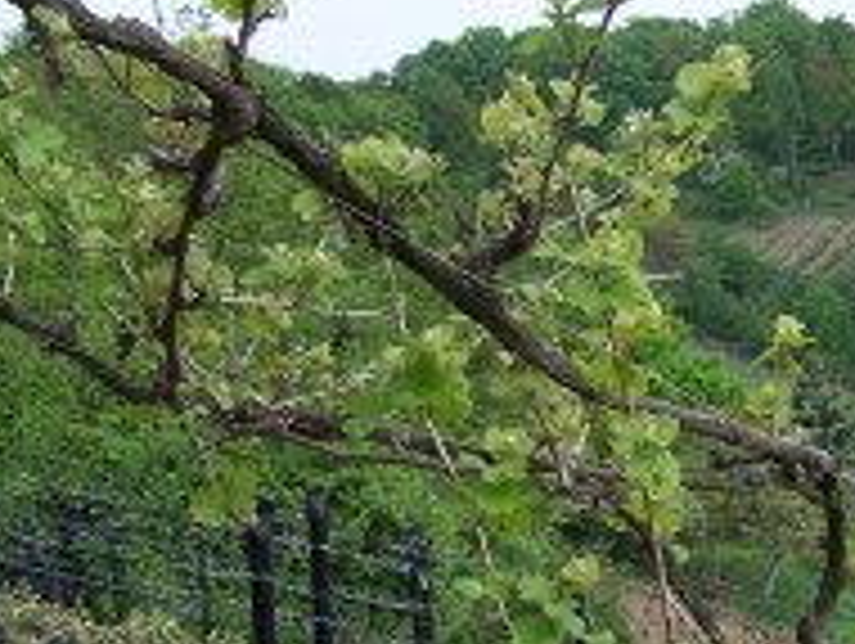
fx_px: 2226
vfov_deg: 16.4
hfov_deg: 21.3
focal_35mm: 90
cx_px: 752
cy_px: 293
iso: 80
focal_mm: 6.3
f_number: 2.8
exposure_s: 1/640
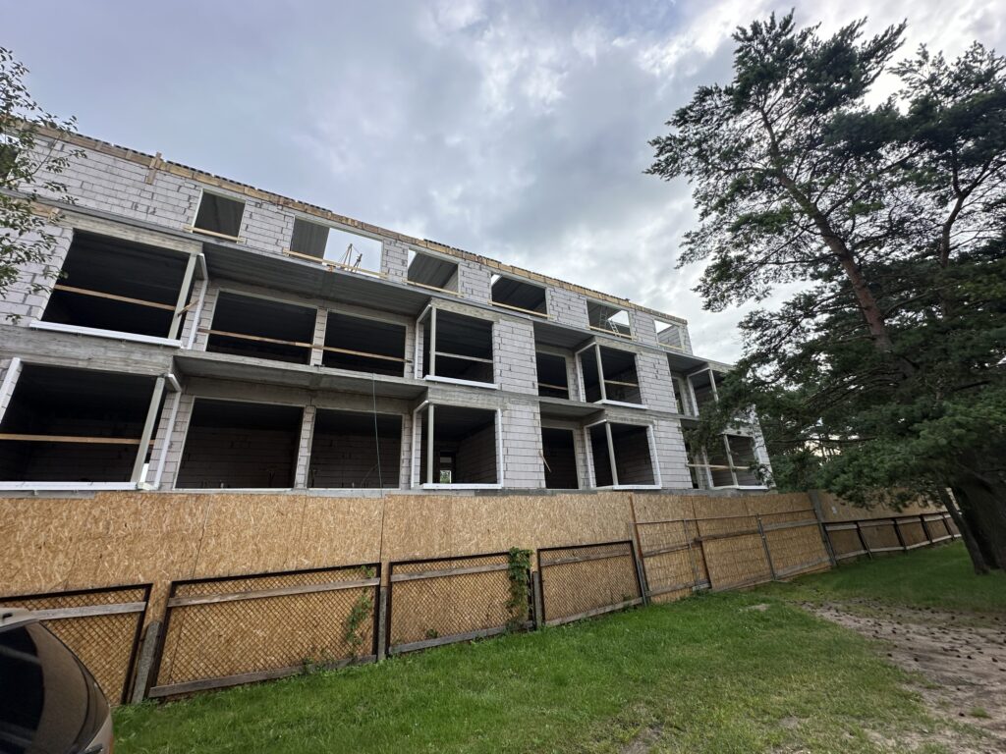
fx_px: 407
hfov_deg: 102.1
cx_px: 503
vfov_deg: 85.7
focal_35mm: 14
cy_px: 377
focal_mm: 2.22
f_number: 2.2
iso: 40
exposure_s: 1/463
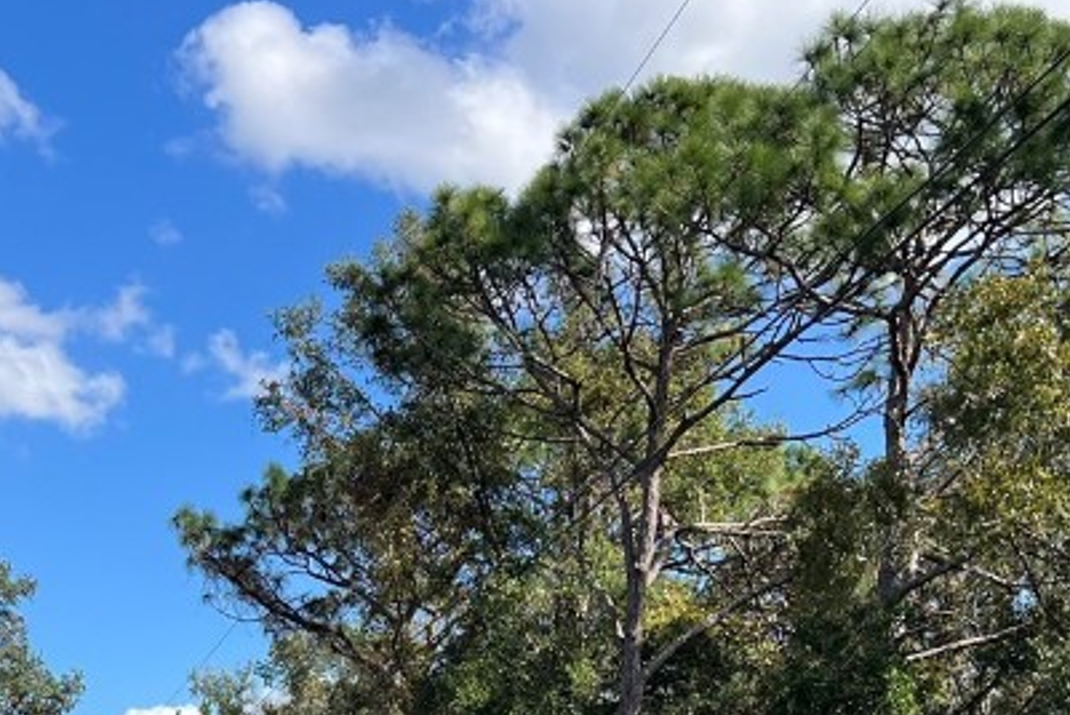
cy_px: 947
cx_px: 400
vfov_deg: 18.3
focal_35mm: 69
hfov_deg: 29.1
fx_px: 2052
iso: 50
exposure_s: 1/2994
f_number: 1.5
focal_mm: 5.7
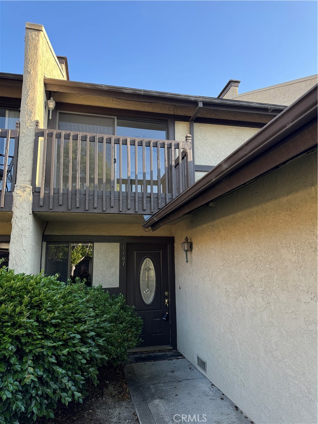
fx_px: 294
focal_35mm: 24
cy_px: 212
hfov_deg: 56.8
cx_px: 159
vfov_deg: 71.6
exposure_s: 1/284
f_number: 1.78
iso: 80
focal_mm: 6.76
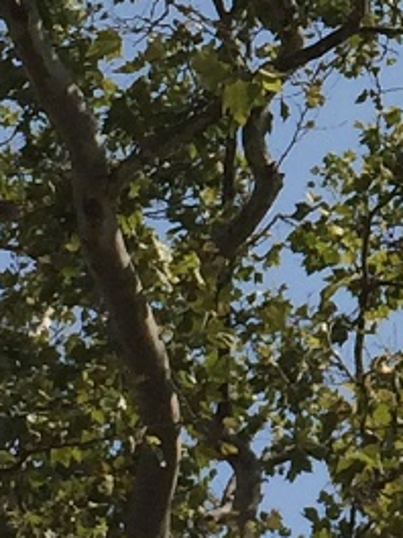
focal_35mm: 227
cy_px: -198
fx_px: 3524
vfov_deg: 8.6
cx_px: 818
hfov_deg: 6.4
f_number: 2.2
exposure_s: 1/3165
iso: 40
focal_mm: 4.12
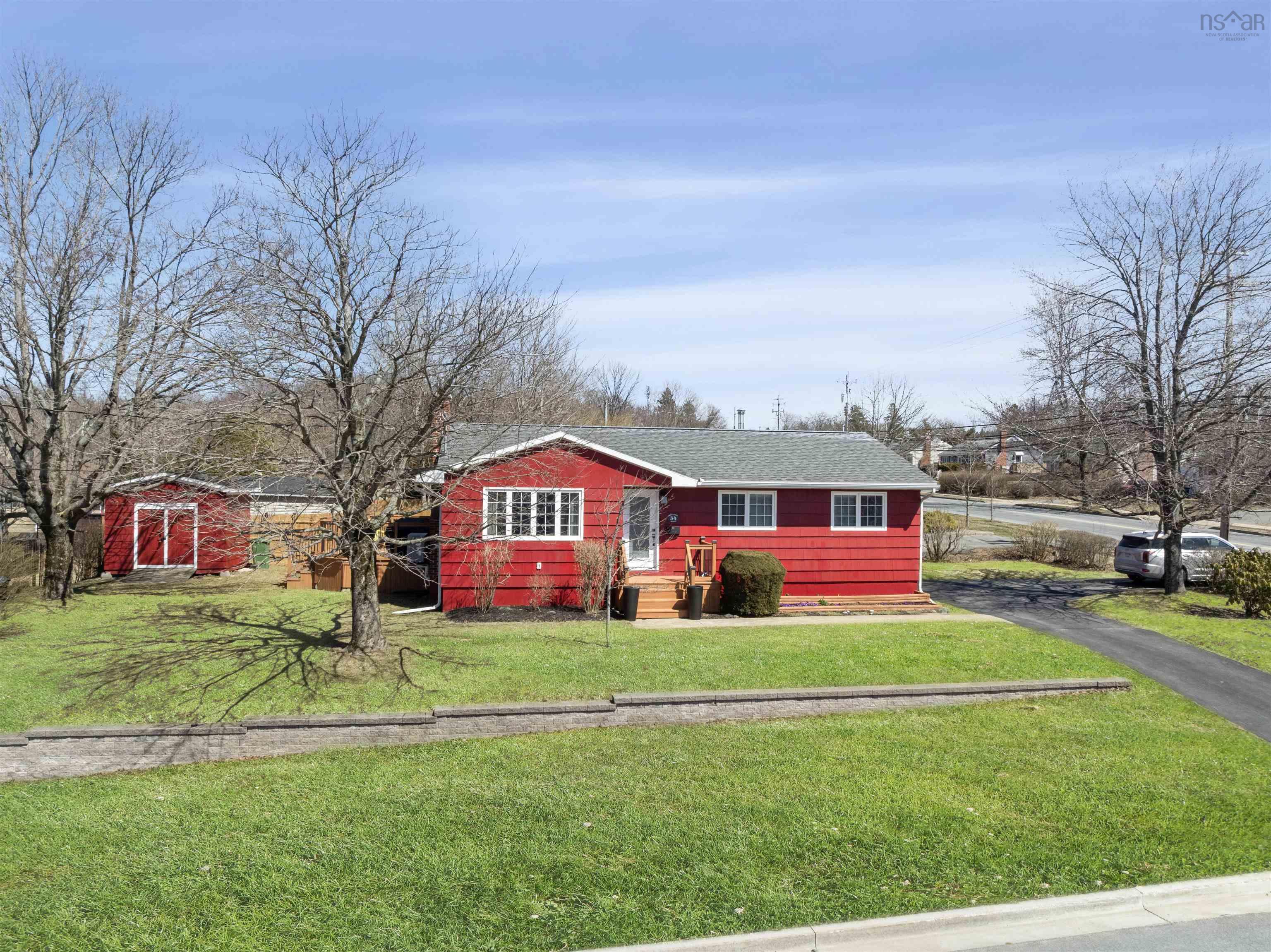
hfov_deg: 71.6
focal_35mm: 24
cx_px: 636
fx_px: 881
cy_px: 476
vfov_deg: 56.8
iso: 400
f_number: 9
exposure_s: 1/50
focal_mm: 12.29
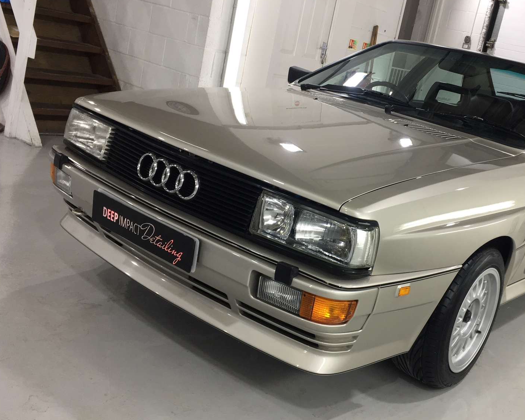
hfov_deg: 45.0
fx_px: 622
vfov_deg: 37.3
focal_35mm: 40
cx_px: 354
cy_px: 179
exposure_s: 1/100
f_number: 2.2
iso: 40
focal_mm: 4.15
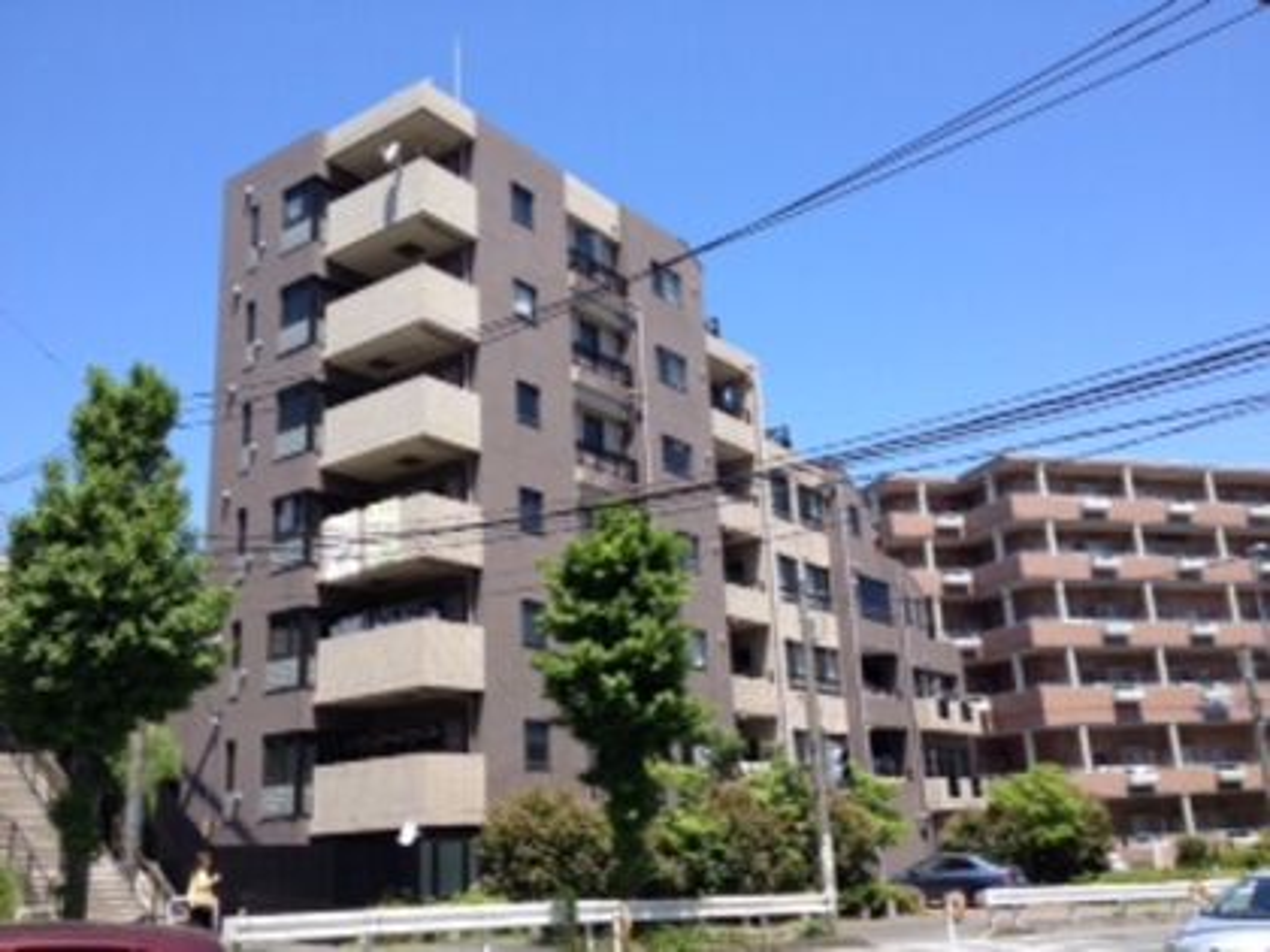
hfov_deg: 52.6
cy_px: 476
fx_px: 1284
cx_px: 635
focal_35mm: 35
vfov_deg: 40.7
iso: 50
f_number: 2.4
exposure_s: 1/824
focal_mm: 4.28
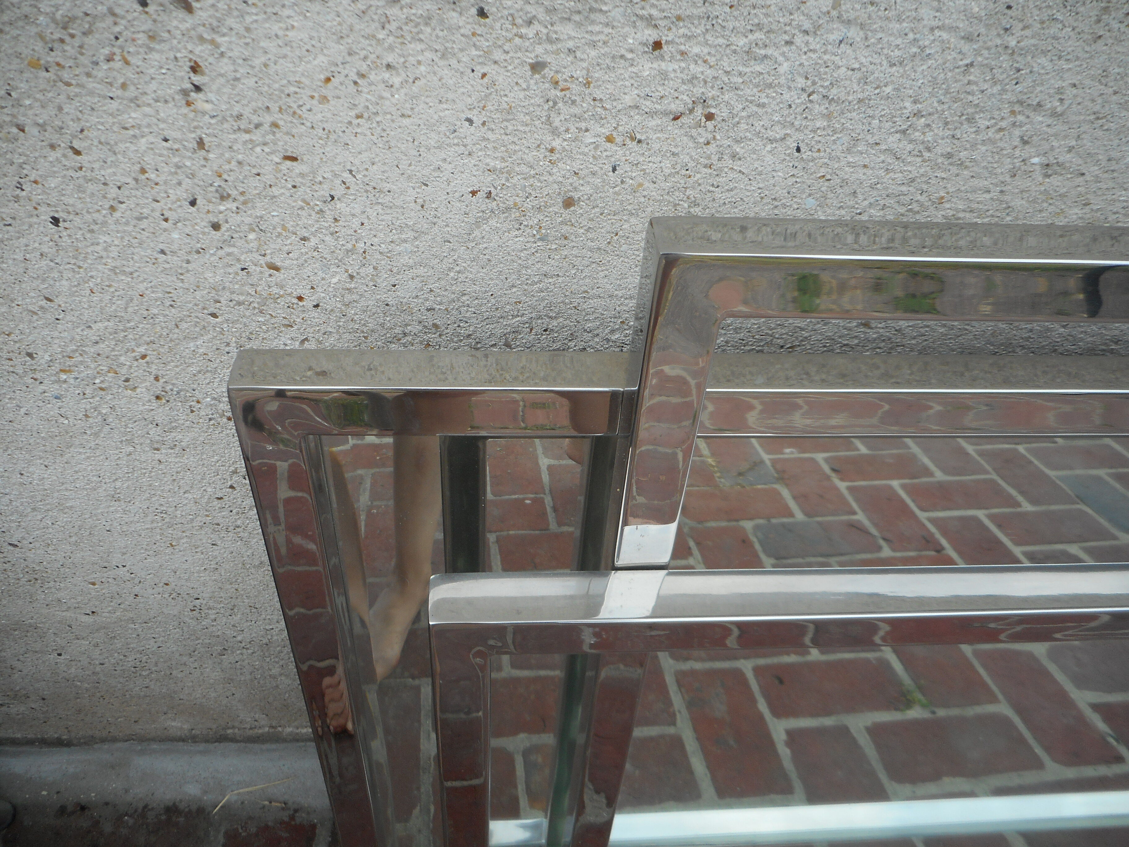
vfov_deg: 54.9
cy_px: 424
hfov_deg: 69.4
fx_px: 815
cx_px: 564
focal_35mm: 25
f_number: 3.7
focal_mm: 4.5
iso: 80
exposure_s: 1/125
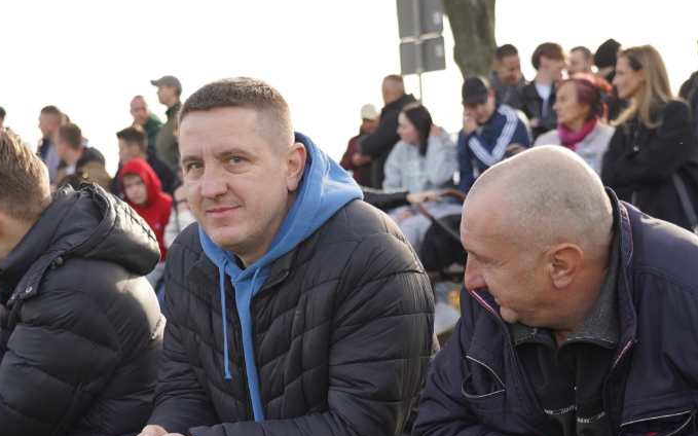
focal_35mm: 82
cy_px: 417
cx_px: 265
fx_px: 1559
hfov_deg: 25.2
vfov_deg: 15.7
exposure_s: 1/160
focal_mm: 42
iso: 100
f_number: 4
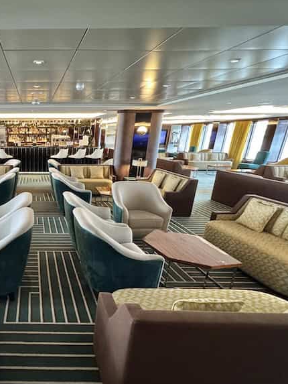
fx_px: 244
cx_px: 29
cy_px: 213
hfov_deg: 53.5
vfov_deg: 76.1
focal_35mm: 22
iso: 640
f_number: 2.2
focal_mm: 2.2
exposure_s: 1/49
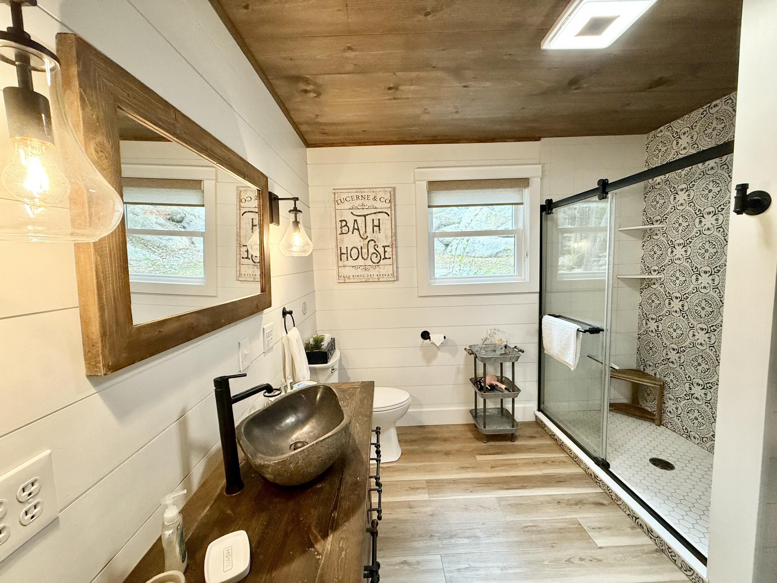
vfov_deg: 85.7
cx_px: 388
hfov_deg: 102.1
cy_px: 292
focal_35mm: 14
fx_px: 314
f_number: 2.2
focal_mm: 2.22
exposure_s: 1/100
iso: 320
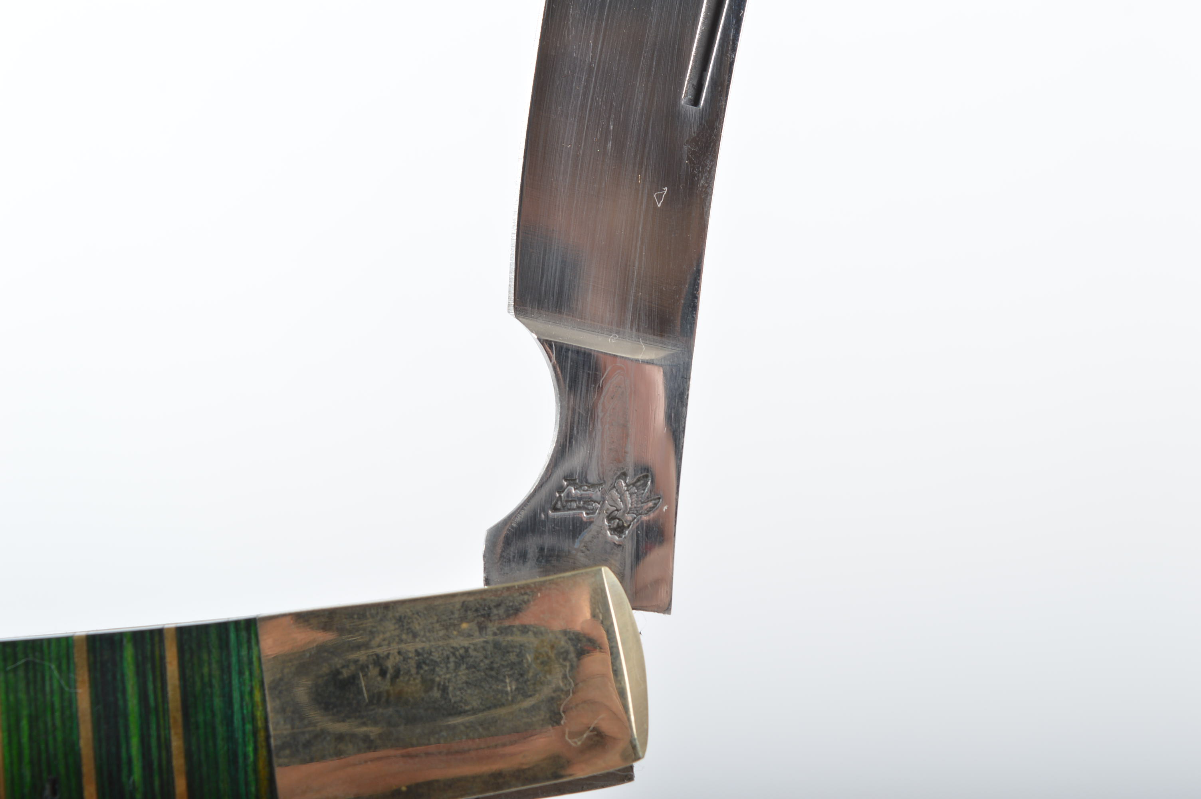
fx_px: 2750
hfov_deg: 24.6
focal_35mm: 82
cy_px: 400
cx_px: 600
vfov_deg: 16.5
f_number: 13
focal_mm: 55
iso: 100
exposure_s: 1/200
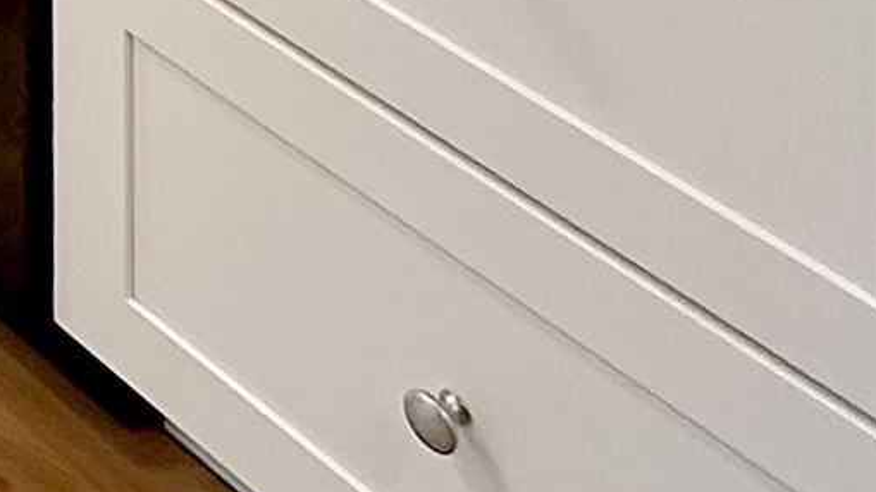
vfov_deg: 8.8
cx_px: -1002
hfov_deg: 16.2
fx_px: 2136
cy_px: -1279
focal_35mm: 92
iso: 160
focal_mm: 2.22
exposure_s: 1/60
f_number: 2.2
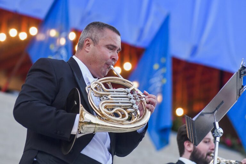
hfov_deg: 9.5
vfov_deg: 6.3
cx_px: 123
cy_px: 82
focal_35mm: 218
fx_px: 1486
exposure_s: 1/500
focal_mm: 145
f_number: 3.2
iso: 2500
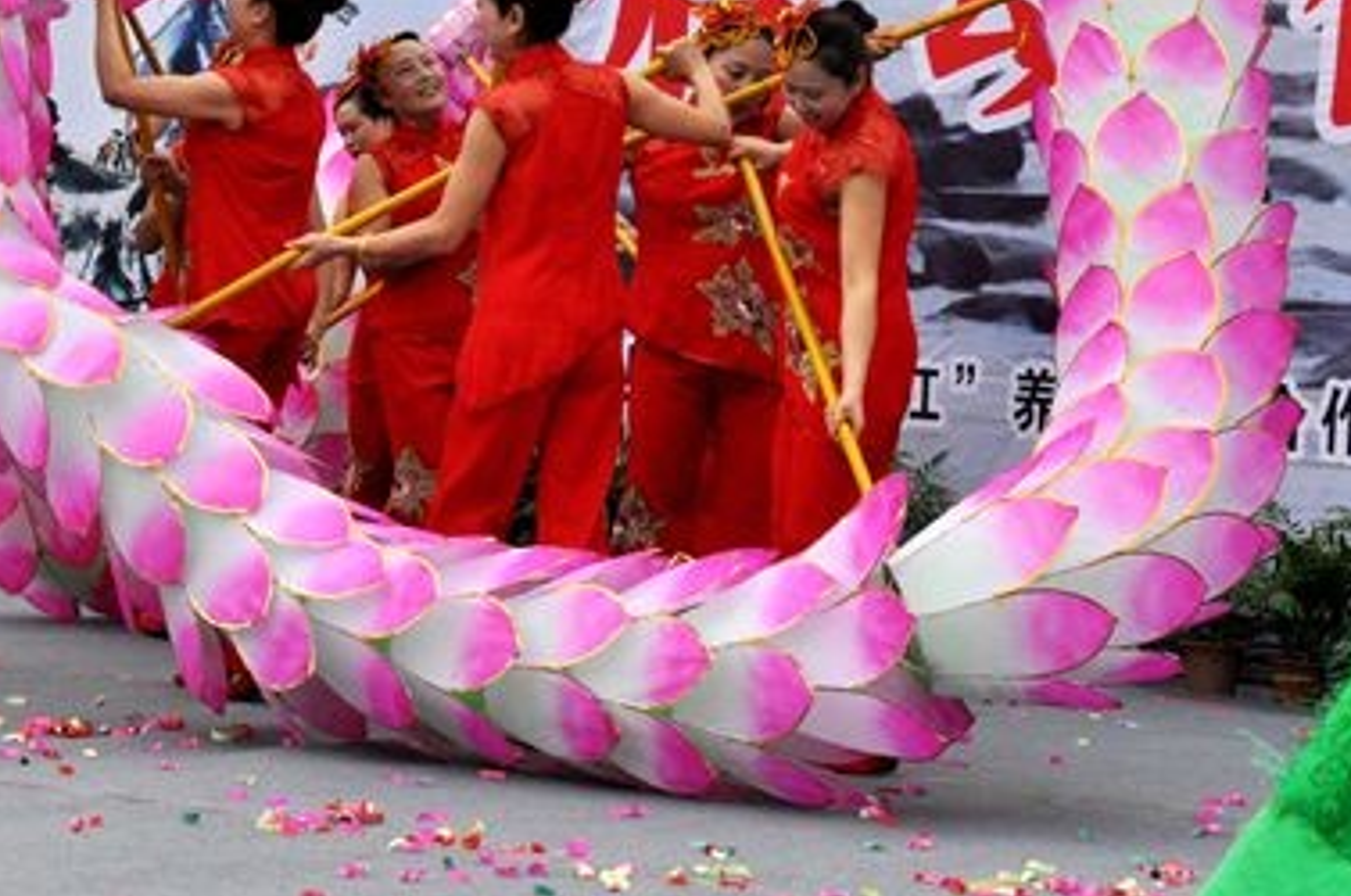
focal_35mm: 121
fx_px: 4533
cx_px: 391
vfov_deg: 11.2
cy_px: 131
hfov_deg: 16.9
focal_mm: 38
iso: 1250
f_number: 14
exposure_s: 1/800
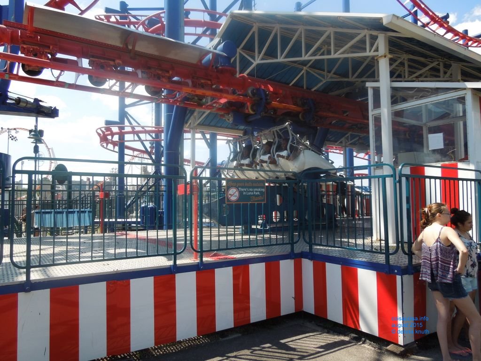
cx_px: 240
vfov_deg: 54.9
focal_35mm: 25
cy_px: 180
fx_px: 347
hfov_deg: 69.4
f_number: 3.3
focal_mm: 4.5
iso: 100
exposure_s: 1/640
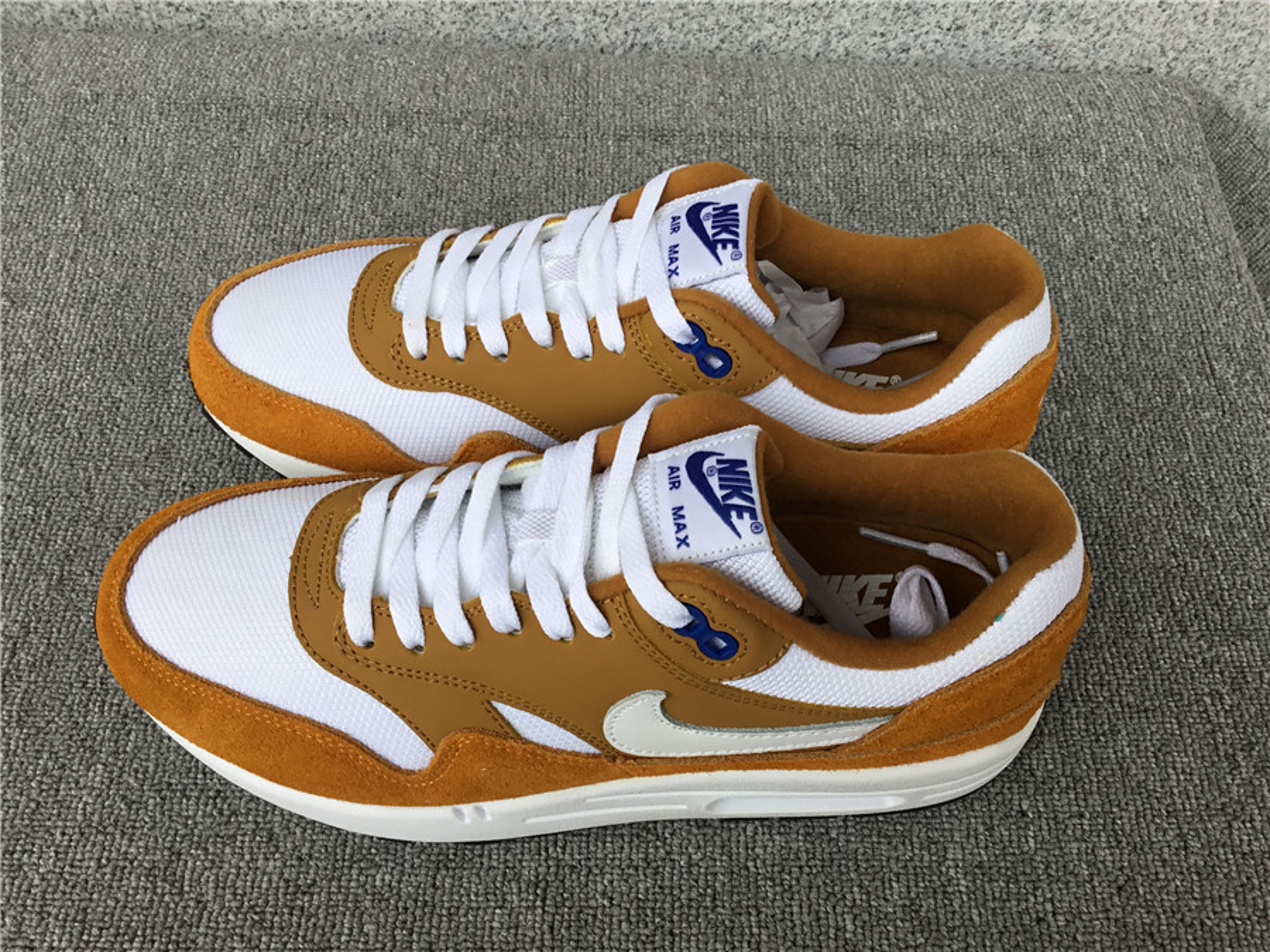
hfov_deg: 58.4
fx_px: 1137
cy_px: 476
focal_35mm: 31
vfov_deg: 45.4
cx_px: 635
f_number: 2.4
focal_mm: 3.3
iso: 25
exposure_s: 1/108
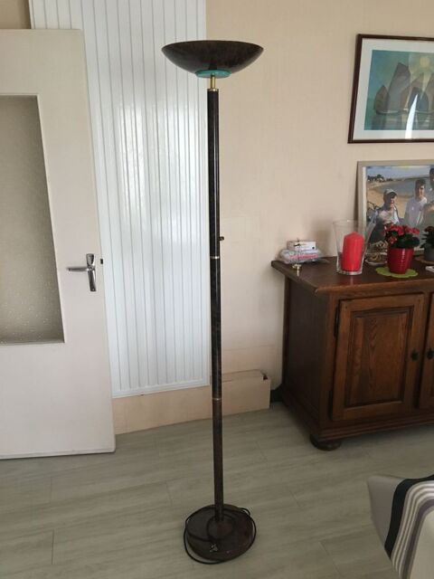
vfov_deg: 61.7
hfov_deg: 48.2
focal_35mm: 29
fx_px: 485
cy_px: 290
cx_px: 217
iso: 160
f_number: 2.2
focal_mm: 4.15
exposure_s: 1/33
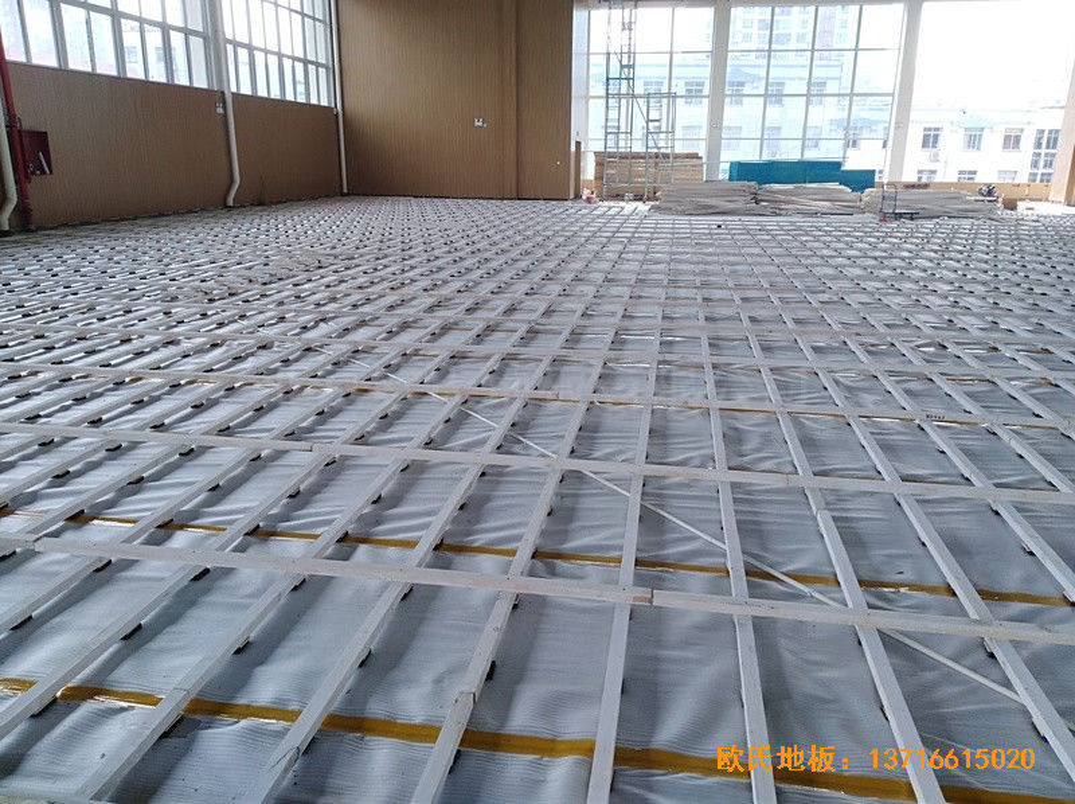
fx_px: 806
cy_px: 402
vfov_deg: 53.0
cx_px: 538
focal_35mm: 26
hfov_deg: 67.4
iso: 100
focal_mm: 3.83
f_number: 2.2
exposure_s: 1/126
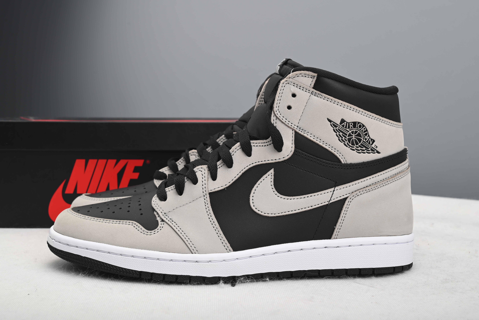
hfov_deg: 42.7
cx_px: 240
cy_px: 160
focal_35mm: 46
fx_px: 612
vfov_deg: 29.3
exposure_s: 1/200
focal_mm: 46
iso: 100
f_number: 11
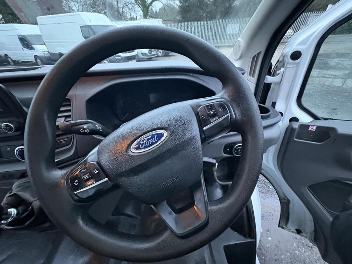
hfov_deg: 102.1
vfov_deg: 85.7
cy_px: 132
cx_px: 176
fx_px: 142
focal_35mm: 14
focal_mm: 2.22
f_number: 2.2
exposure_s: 1/31
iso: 1000
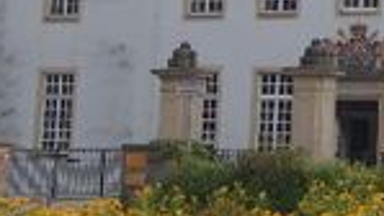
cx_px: 521
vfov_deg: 7.1
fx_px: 1699
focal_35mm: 167
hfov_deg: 12.4
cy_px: -188
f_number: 9
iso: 200
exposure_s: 1/320
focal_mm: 31
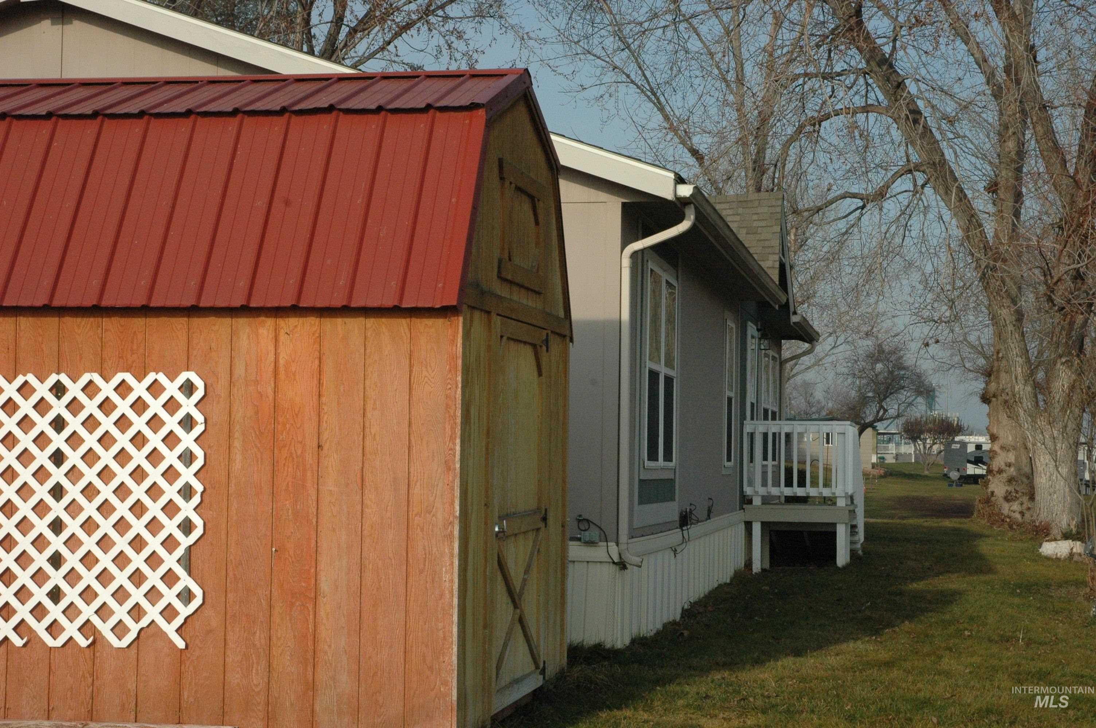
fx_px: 2008
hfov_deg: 30.5
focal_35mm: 66
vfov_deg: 20.6
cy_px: 364
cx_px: 548
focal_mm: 44
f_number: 13
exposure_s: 1/640
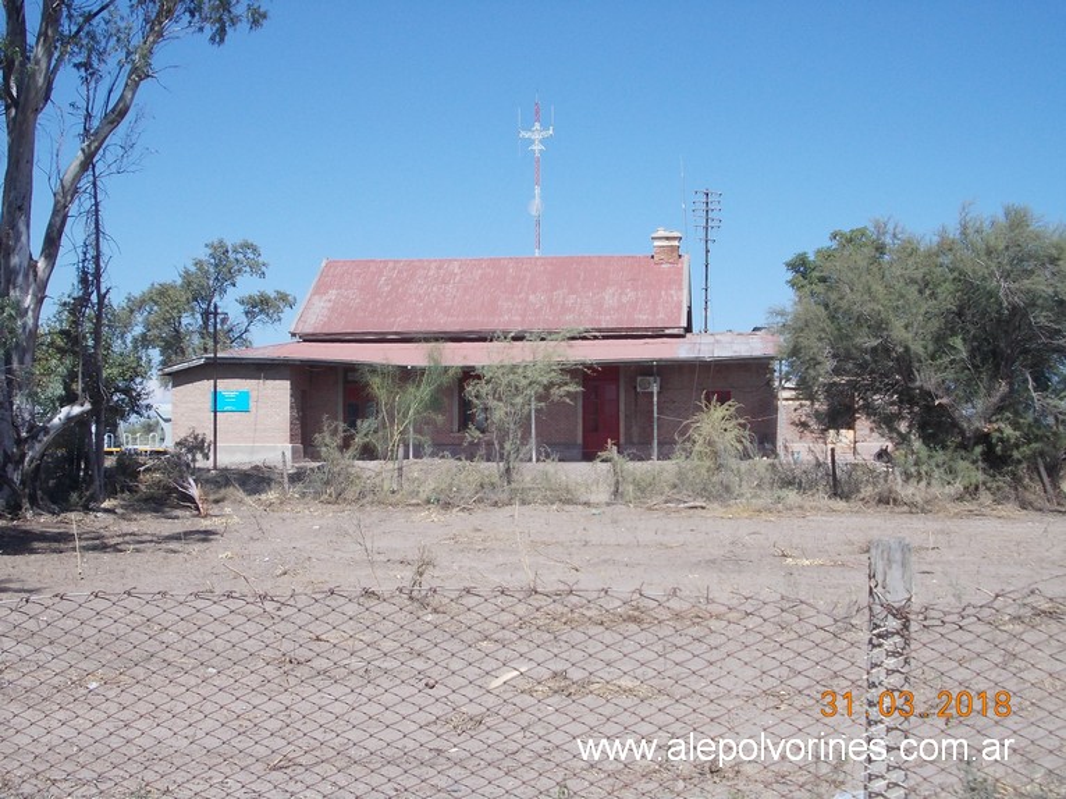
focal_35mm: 51
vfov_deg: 28.5
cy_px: 400
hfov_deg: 37.5
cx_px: 533
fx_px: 1570
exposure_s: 1/200
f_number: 7.2
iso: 80
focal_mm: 7.2
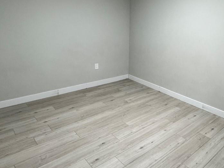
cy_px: 59
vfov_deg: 47.6
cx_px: 160
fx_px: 188
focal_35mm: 29
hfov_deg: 59.3
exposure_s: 1/60
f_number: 2.2
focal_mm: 2.22
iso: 250
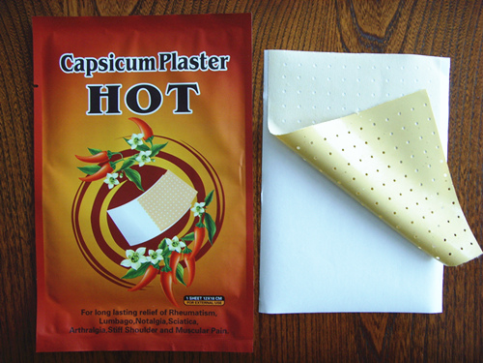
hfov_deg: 47.9
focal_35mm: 39
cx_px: 242
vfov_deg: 36.8
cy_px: 182
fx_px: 544
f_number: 3.5
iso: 120
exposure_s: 1/45
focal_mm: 6.6
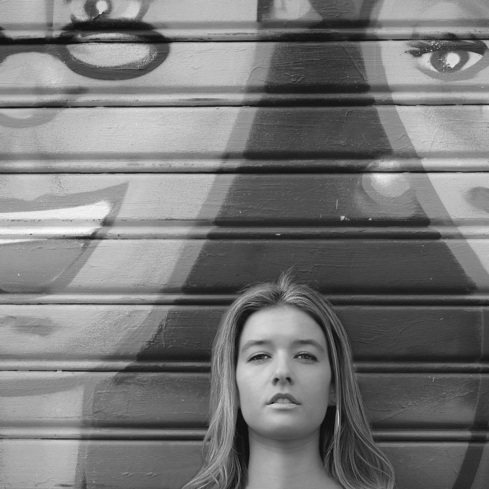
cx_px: 281
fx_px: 1071
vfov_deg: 25.7
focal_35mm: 67
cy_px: 244
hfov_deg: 25.7
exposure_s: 1/800
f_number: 2.8
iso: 100
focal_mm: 35
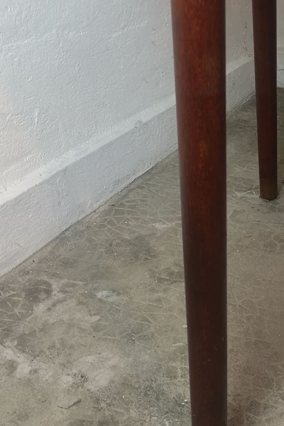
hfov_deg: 24.9
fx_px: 627
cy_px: 90
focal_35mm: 53
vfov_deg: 36.3
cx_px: 243
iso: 320
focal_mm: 3.95
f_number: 1.8
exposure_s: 1/33.3
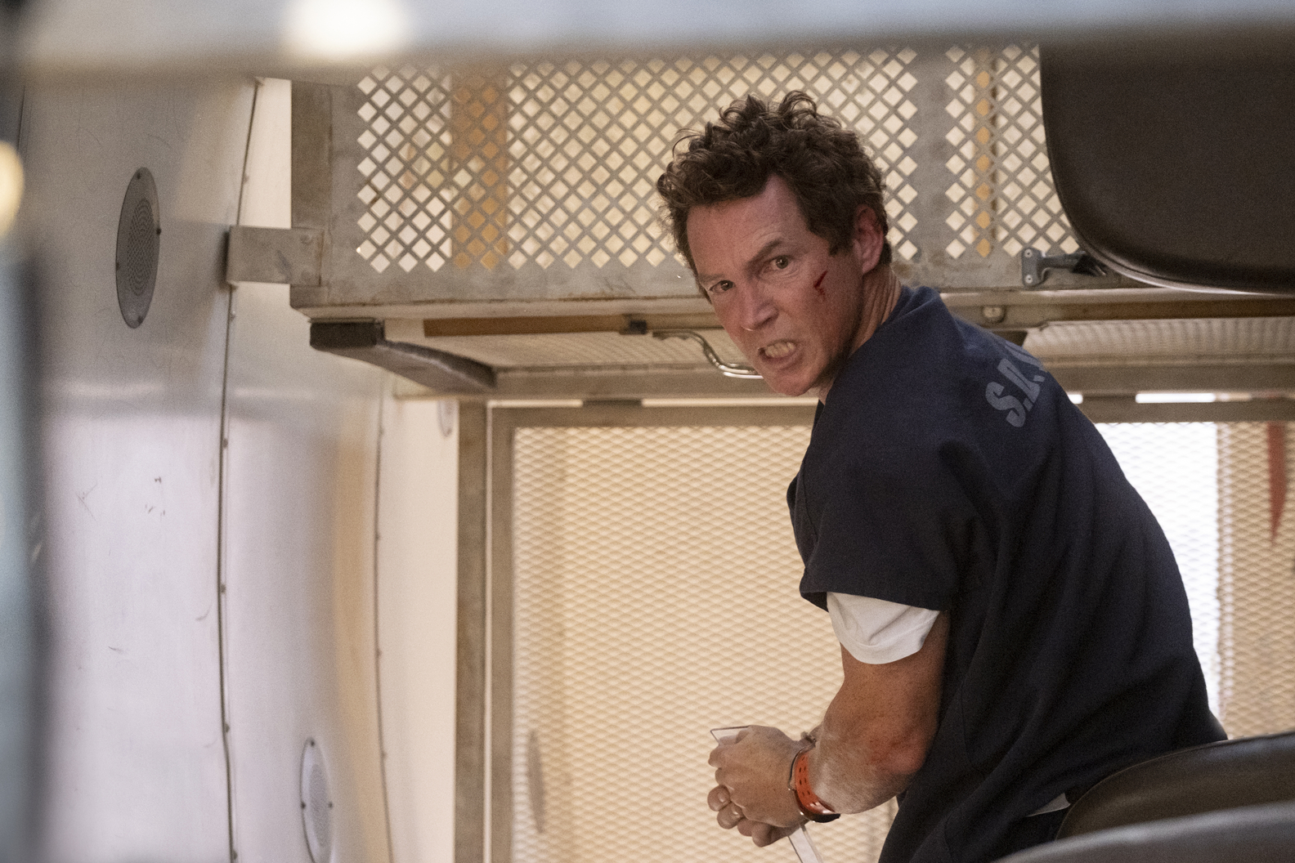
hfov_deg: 22.1
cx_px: 648
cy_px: 432
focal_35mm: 92
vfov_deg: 14.9
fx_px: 3309
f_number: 2.8
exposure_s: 1/640
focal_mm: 61
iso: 3200
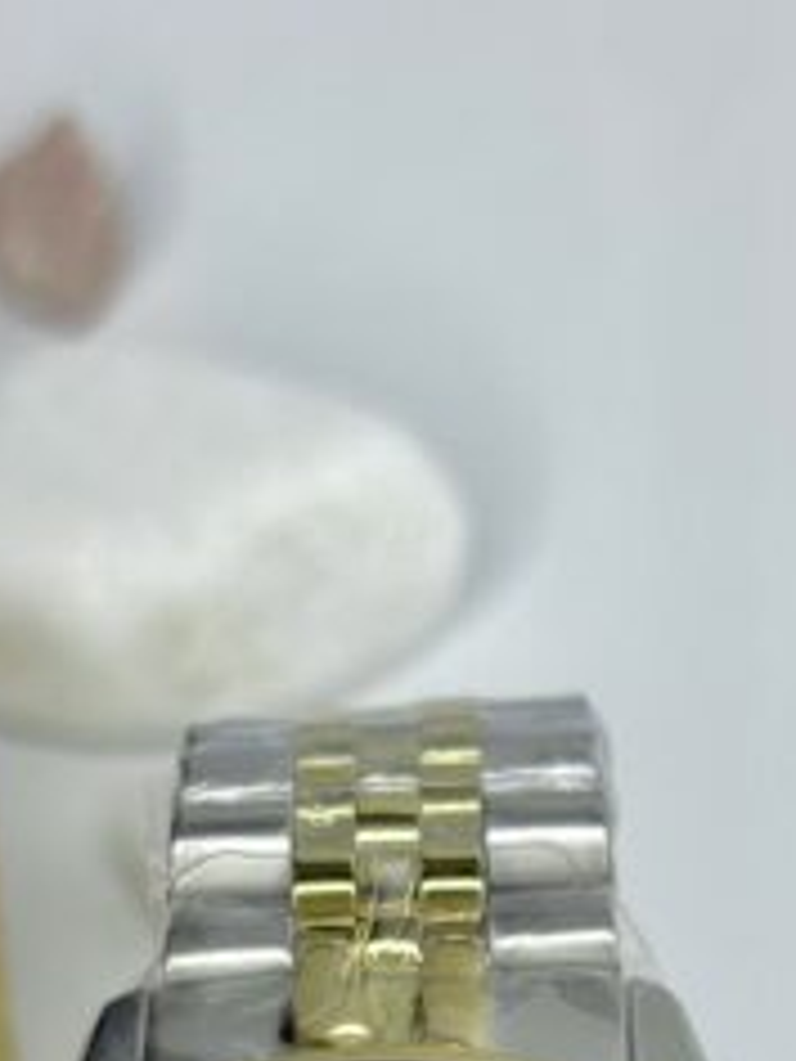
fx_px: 4998
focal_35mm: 163
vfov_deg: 11.6
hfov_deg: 9.1
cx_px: 369
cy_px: 1618
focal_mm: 6.76
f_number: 1.78
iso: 64
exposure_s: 1/425
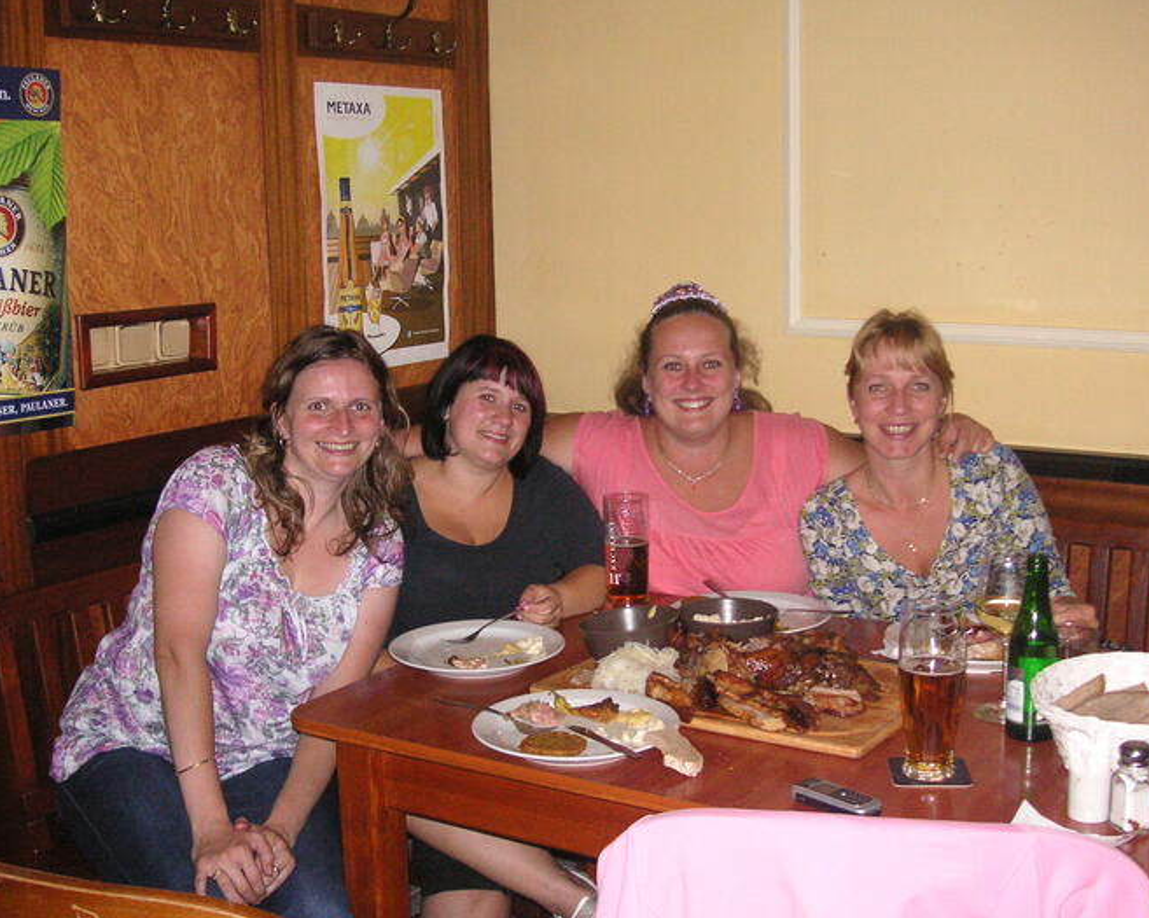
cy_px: 477
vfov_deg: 34.1
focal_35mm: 44
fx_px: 1496
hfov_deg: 42.0
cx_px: 551
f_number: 2.8
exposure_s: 1/45
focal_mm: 6.1
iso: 160
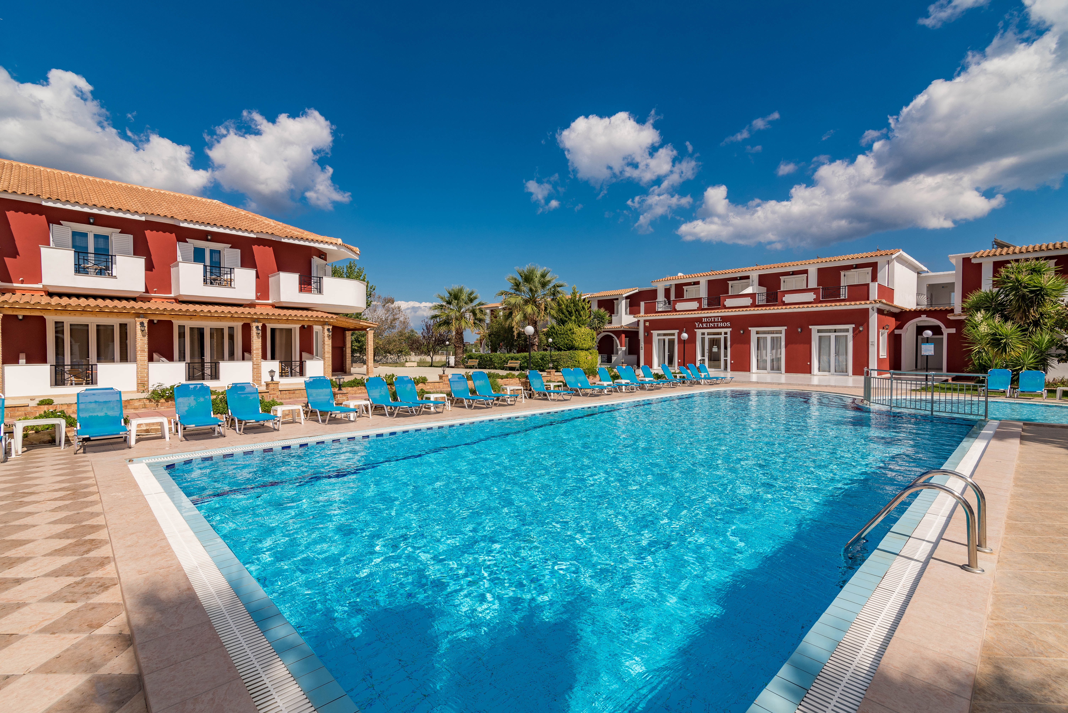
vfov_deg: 73.8
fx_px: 475
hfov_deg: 96.7
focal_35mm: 16
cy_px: 356
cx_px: 534
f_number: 10
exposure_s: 1/500
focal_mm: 16
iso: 100
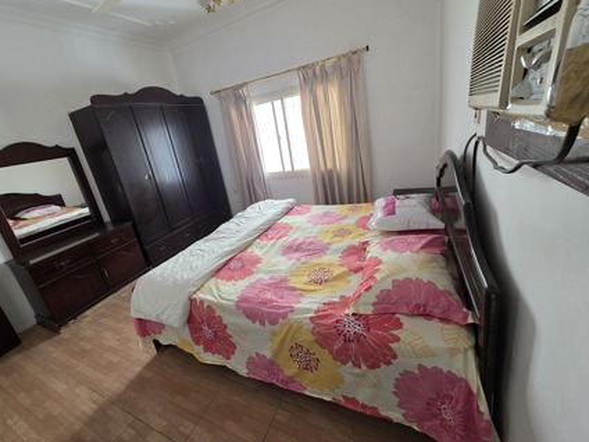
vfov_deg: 85.6
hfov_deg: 101.9
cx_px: 273
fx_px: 238
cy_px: 206
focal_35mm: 14
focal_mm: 2.2
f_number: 1.9
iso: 250
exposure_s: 1/100
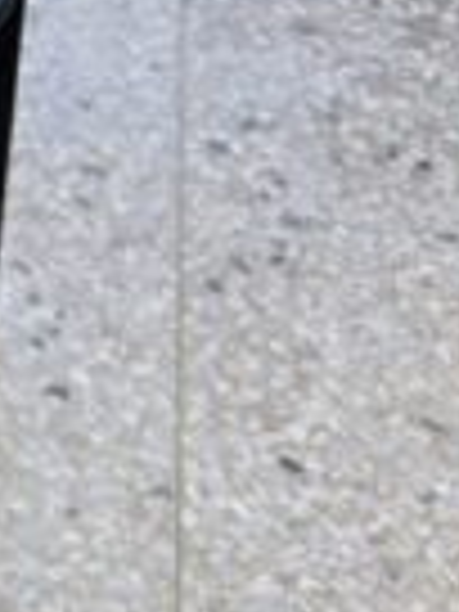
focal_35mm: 141
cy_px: -572
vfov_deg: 12.5
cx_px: -720
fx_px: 2493
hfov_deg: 9.2
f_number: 1.78
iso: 64
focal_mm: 6.86
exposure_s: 1/130
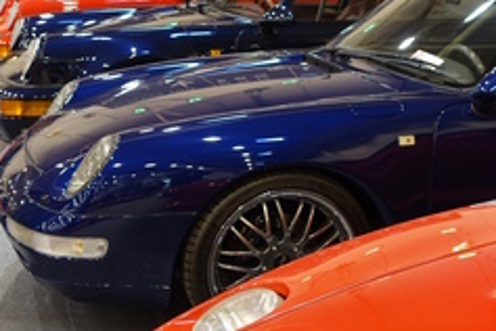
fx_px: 1047
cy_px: 184
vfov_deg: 17.9
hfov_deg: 26.6
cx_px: 223
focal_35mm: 76
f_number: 2.8
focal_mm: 16.39
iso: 320
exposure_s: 1/50
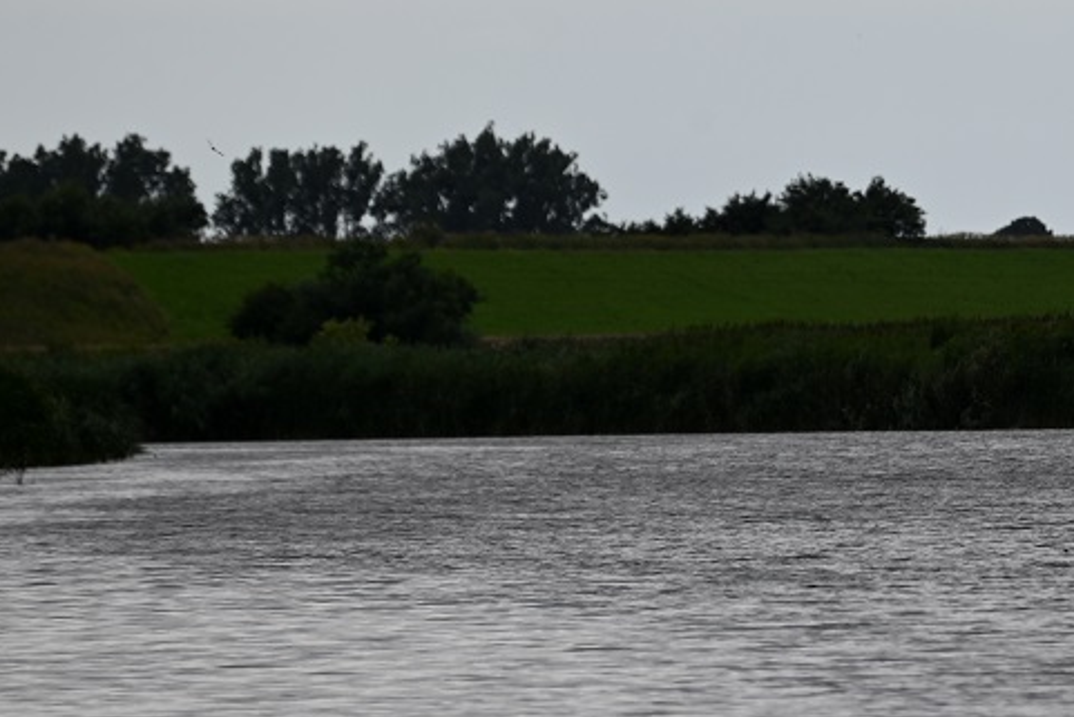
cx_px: 1016
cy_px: 402
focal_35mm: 593
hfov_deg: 3.5
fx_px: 17695
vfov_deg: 2.3
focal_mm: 300
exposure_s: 1/500
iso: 110
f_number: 5.6
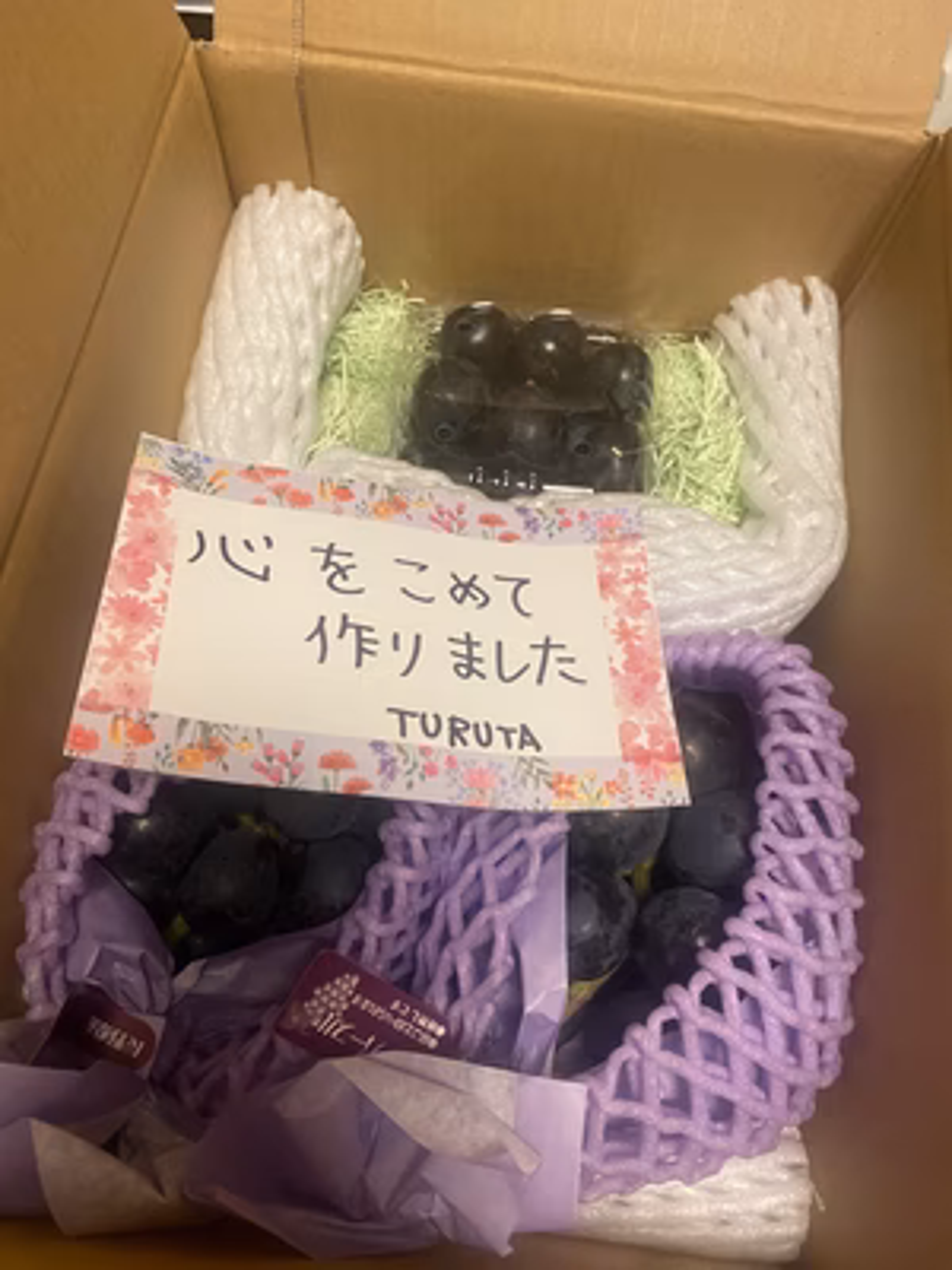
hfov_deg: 53.1
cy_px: 635
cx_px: 476
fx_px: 953
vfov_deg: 67.3
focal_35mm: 26
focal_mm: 4.25
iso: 160
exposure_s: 1/60
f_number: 1.8
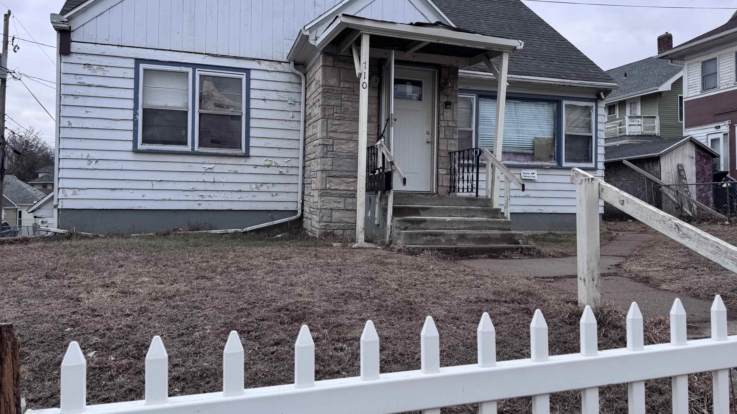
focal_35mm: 27
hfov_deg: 69.9
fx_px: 528
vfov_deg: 42.9
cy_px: 191
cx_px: 378
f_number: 1.78
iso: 80
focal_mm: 6.76
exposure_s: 1/853
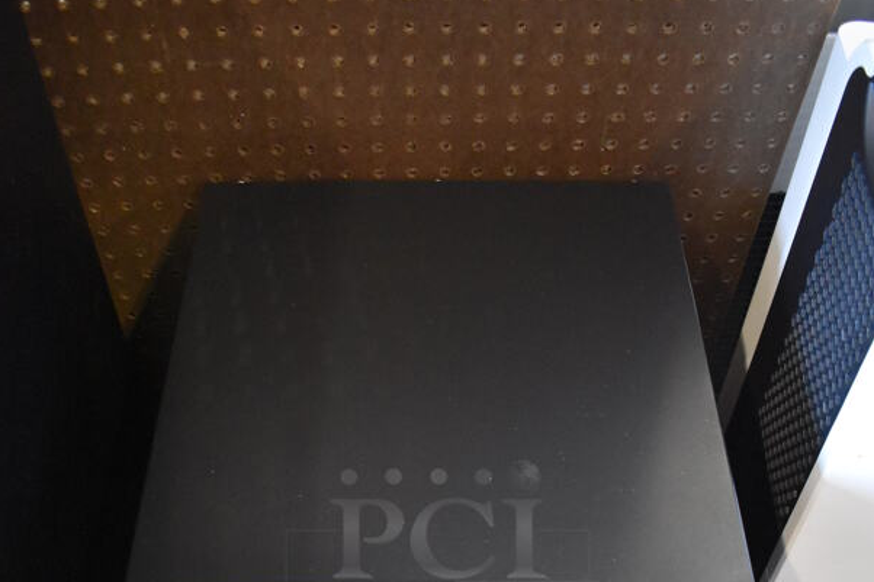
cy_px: 536
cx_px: 438
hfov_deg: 47.4
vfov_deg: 31.0
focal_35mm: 41
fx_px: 995
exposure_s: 1/125
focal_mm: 18
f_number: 3.5
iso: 4500
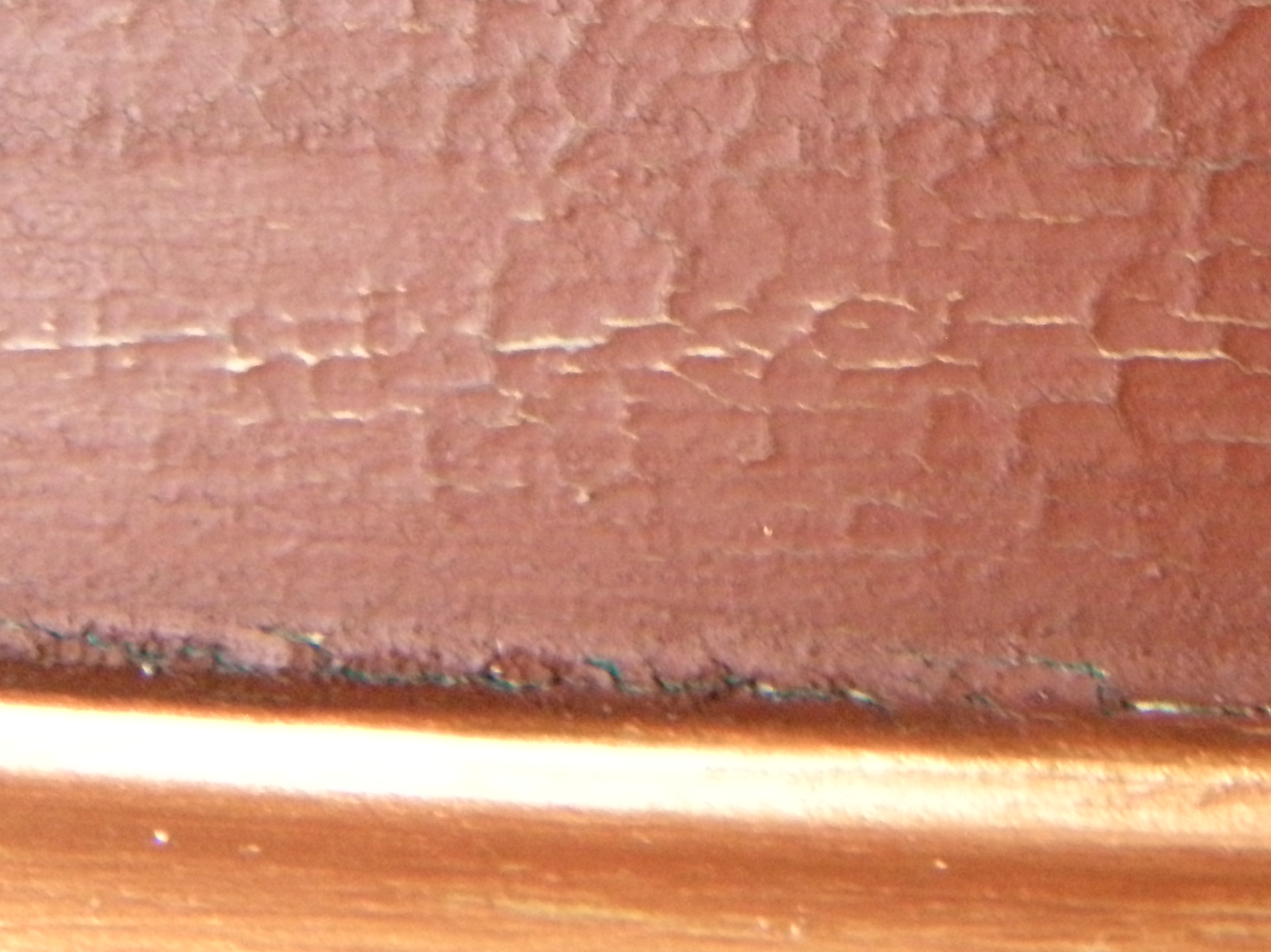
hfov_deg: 22.7
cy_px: -178
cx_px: 805
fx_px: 3157
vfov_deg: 16.5
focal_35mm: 86
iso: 400
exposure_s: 1/39.7
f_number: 3.8
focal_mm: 5.9
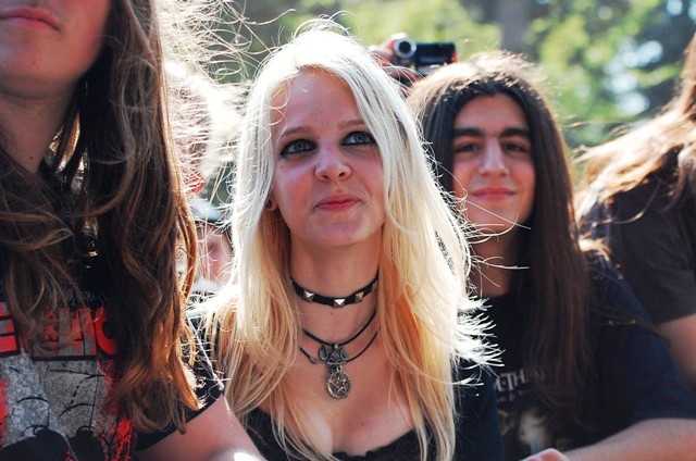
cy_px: 230
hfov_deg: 19.5
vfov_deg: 13.0
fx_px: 2026
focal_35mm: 105
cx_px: 348
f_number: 5
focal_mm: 70
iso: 400
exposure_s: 1/640
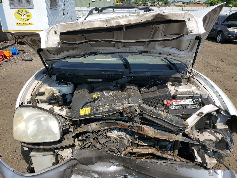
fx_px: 178
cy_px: 89
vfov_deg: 53.1
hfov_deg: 67.3
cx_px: 118
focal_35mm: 26
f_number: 1.5
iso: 50
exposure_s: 1/5000
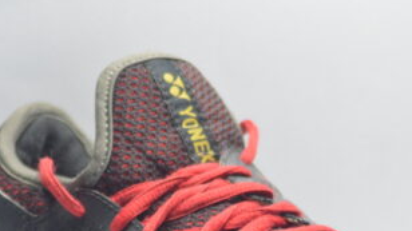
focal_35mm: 413
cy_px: 237
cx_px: 182
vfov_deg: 2.9
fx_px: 4511
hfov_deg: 5.2
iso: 1100
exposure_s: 1/125
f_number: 4.2
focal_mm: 135
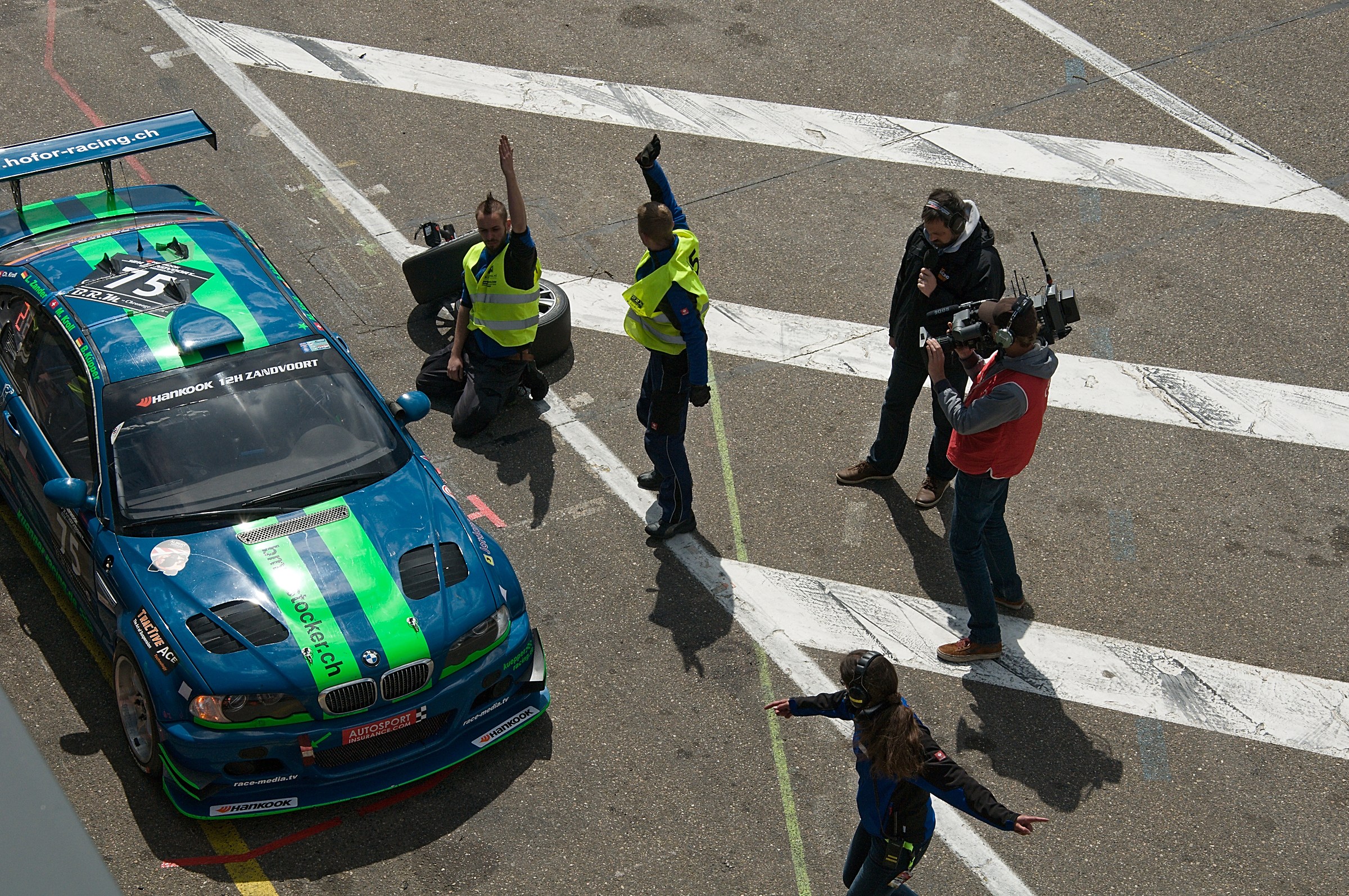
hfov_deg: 27.0
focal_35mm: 75
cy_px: 448
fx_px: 2807
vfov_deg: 18.1
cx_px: 674
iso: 200
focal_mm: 50
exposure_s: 1/800
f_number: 10
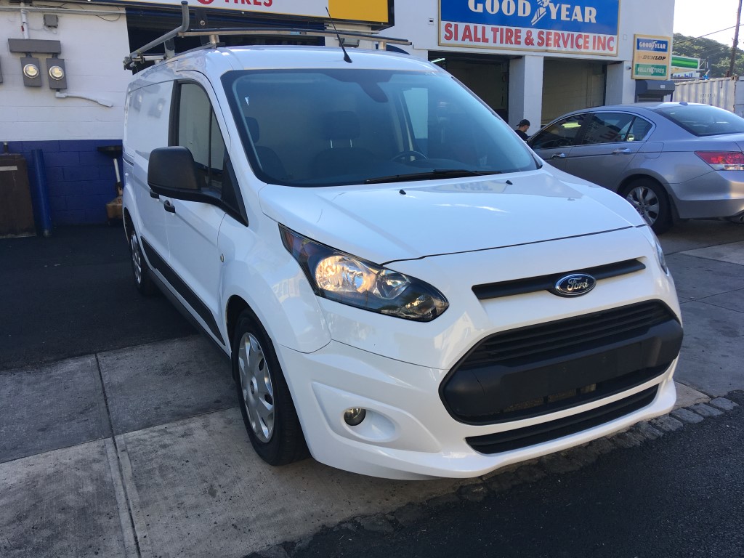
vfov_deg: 48.2
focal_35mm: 29
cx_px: 372
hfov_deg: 61.7
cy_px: 279
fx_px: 623
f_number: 2.2
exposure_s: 1/509
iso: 25
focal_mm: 4.15
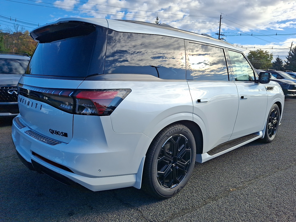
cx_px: 148
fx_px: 214
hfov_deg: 69.4
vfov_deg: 54.9
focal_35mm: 25
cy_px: 111
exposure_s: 1/1088
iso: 25
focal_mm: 4.69
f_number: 1.8
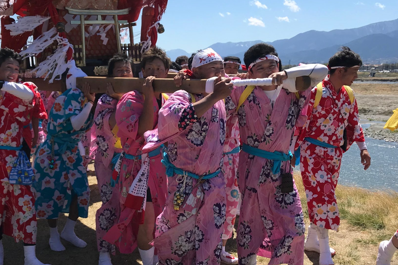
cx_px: 155
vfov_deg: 29.2
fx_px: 508
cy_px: 137
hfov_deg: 42.5
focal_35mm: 46
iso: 20
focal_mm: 3.99
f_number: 1.8
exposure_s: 1/2660
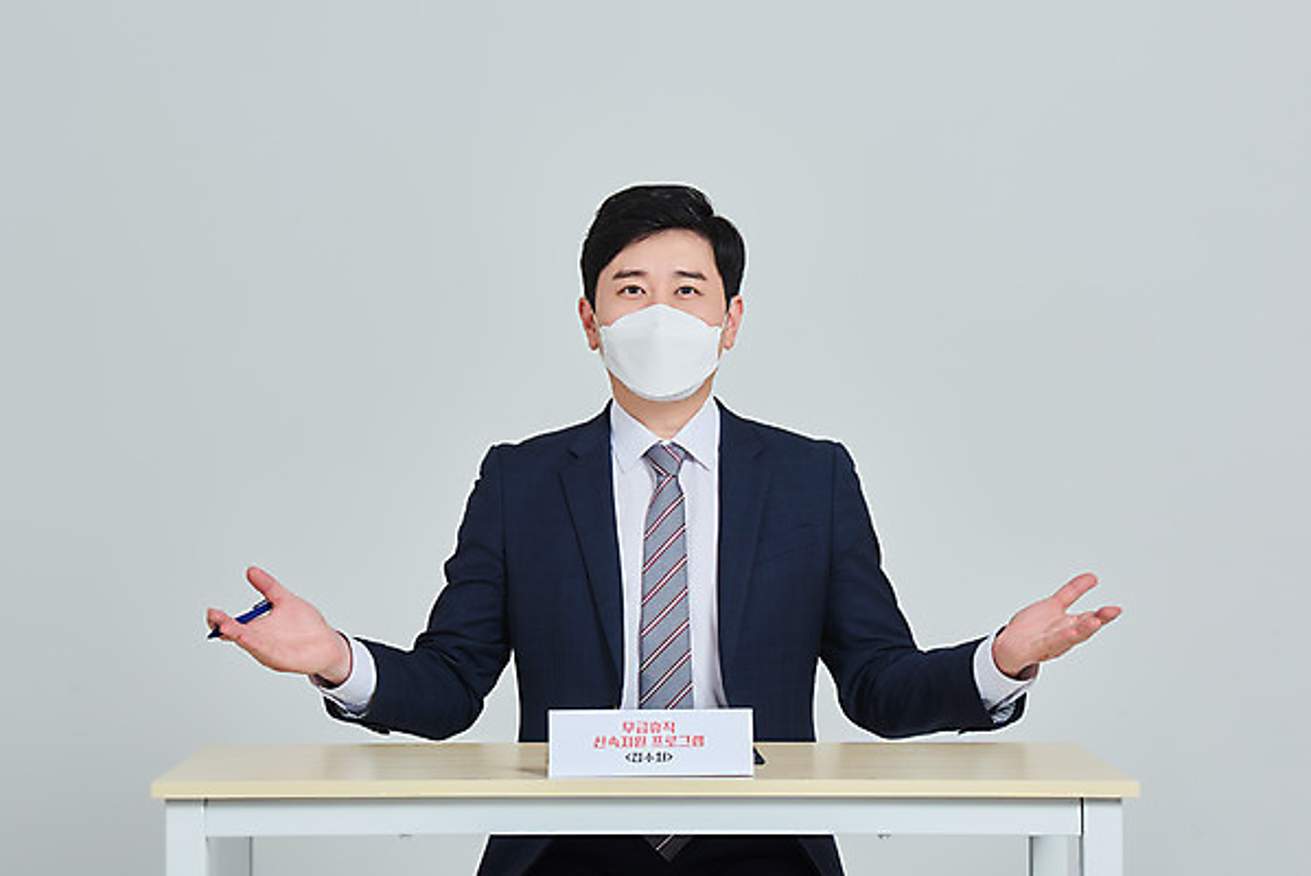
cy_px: 438
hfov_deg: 18.6
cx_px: 656
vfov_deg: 12.5
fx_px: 4008
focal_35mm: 110
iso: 100
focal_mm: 110
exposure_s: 1/125
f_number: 14
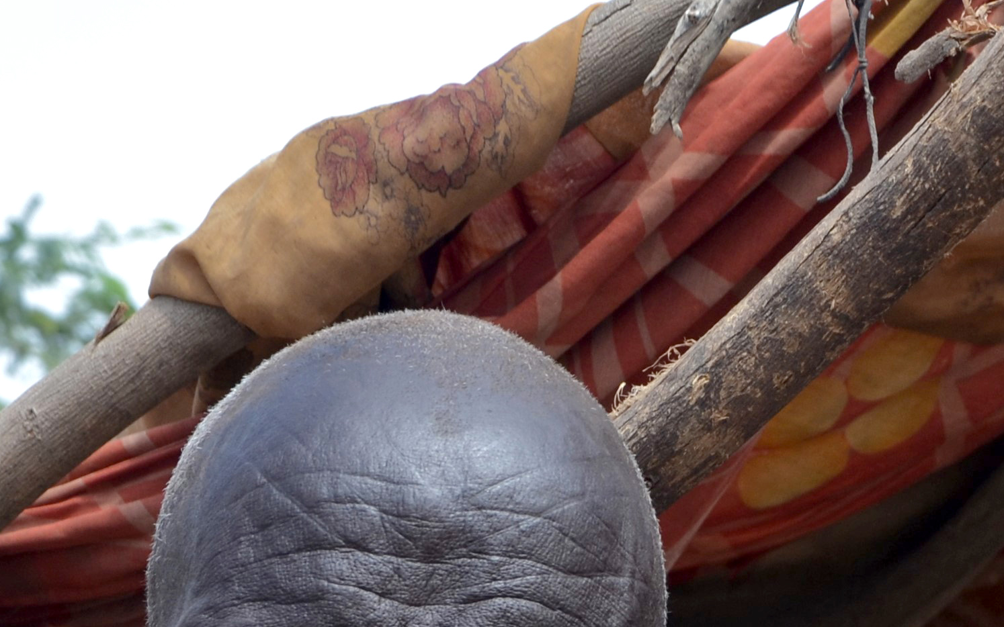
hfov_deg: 12.9
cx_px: 855
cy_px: 1068
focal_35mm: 161
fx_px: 4406
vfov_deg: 7.9
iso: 250
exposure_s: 1/400
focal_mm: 32
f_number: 6.3
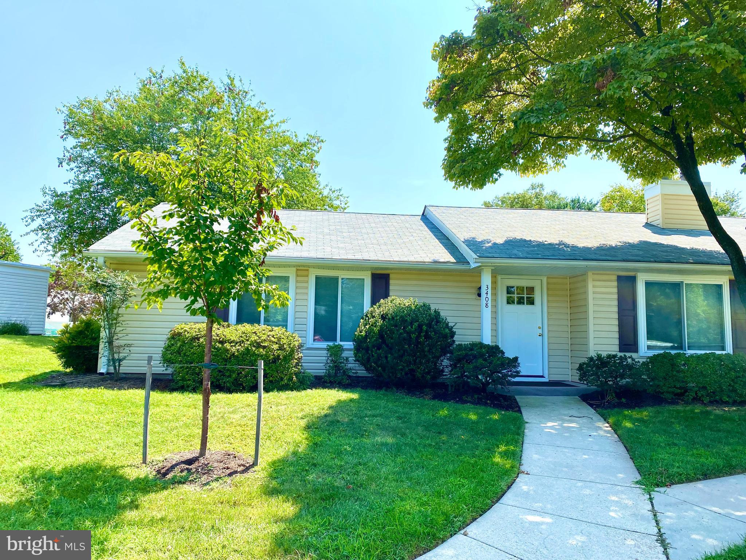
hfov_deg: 67.3
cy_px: 280
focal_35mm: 26
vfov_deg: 53.1
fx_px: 560
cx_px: 373
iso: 32
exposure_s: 1/2066
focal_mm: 4.25
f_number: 1.8
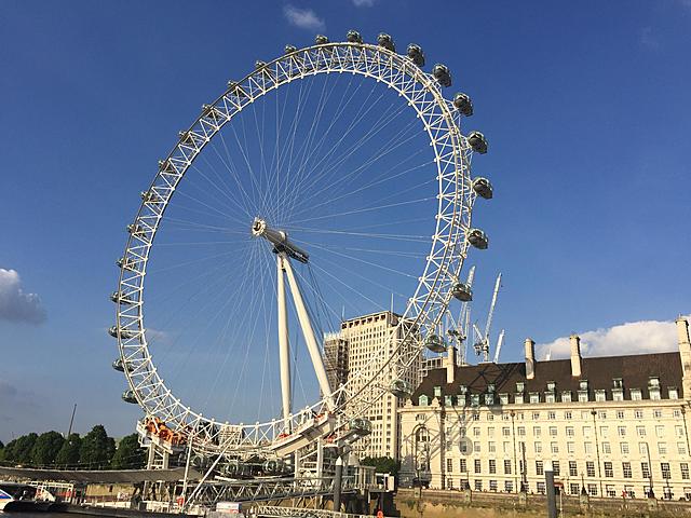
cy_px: 259
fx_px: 579
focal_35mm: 29
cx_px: 346
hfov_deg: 61.7
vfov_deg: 48.2
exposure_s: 1/2639
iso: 32
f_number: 2.2
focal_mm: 4.15
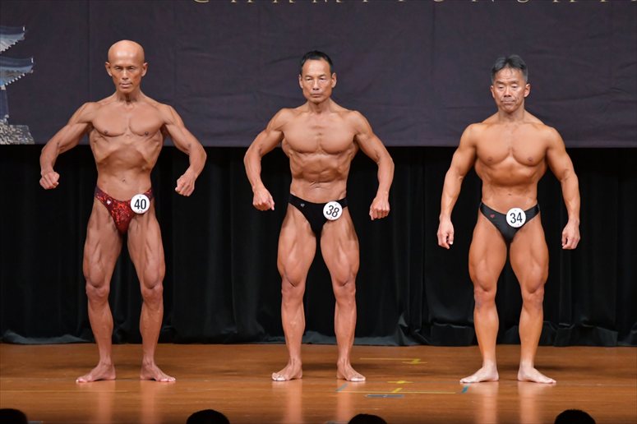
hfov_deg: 7.6
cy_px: 212
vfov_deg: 5.1
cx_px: 318
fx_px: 4775
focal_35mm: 270
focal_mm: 180
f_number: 5.6
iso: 5000
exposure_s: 1/400
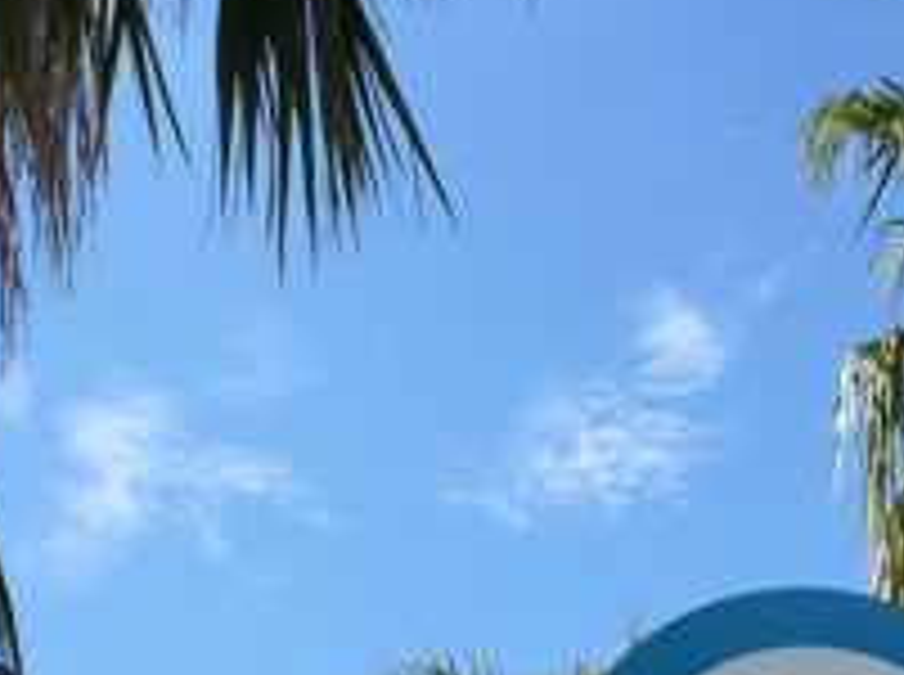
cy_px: 936
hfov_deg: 17.7
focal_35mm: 111
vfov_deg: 12.8
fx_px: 2894
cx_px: 580
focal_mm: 4.15
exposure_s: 1/1261
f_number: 2.2
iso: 25
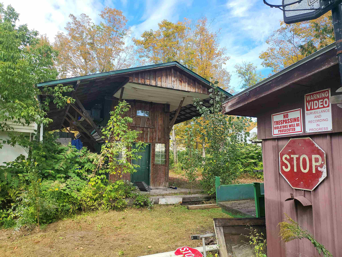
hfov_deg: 71.6
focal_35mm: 24
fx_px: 237
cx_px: 171
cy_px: 128
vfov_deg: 56.8
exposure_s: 1/734
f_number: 1.8
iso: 40
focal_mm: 5
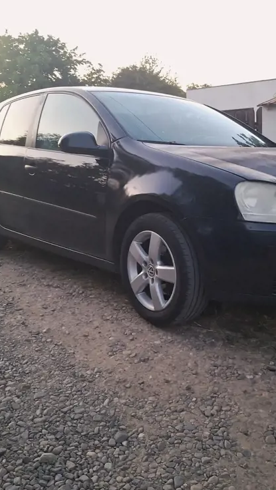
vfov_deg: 58.0
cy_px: 244
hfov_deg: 34.6
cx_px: 167
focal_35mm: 34
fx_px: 442
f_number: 1.8
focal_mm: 5.54
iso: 250
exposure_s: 1/25
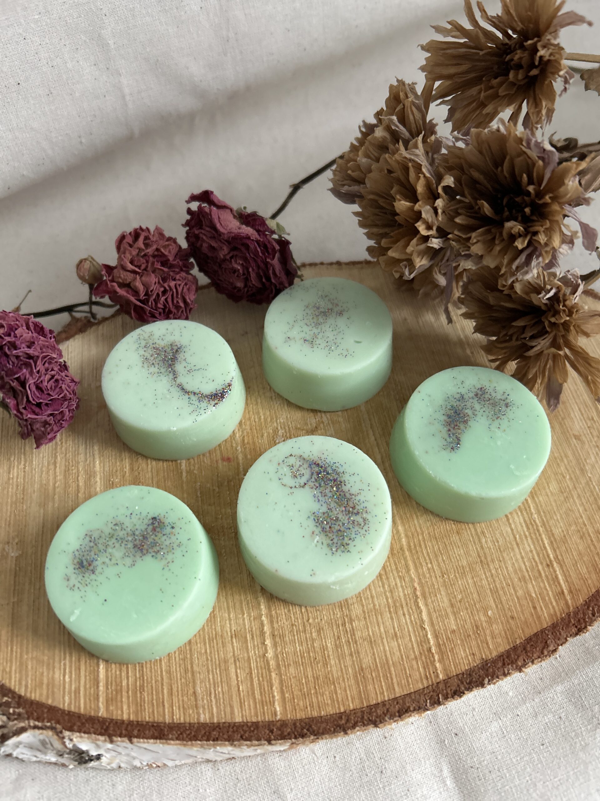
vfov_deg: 67.3
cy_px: 400
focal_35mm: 26
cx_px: 300
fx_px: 601
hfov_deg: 53.1
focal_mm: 5.7
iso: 400
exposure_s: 1/60
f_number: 1.5
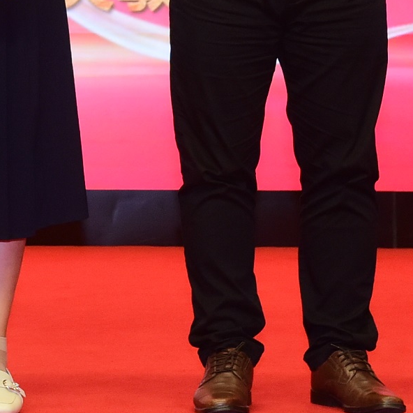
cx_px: -130
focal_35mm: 222
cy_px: -270
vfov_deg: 7.7
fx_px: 2997
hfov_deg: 7.8
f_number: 5
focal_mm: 40
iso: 1250
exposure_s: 1/125
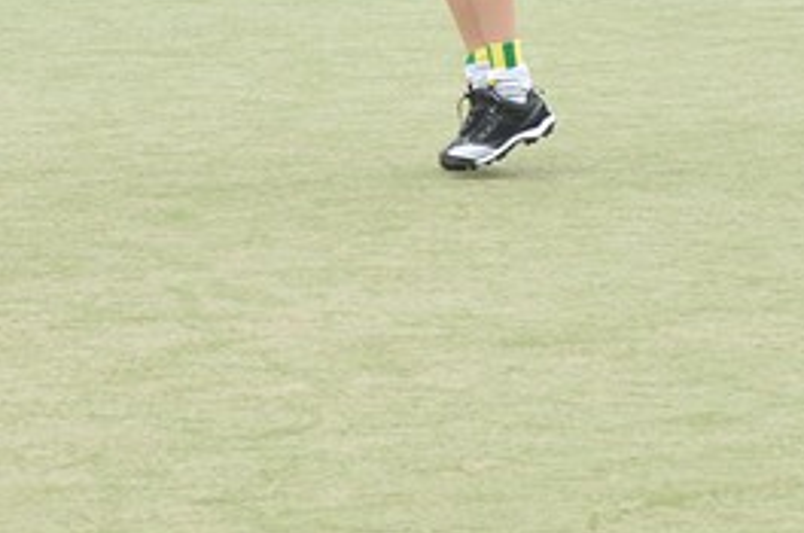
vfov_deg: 4.3
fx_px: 7132
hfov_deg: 6.5
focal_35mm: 320
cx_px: 387
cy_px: -323
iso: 400
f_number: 7.1
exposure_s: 1/200
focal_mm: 55
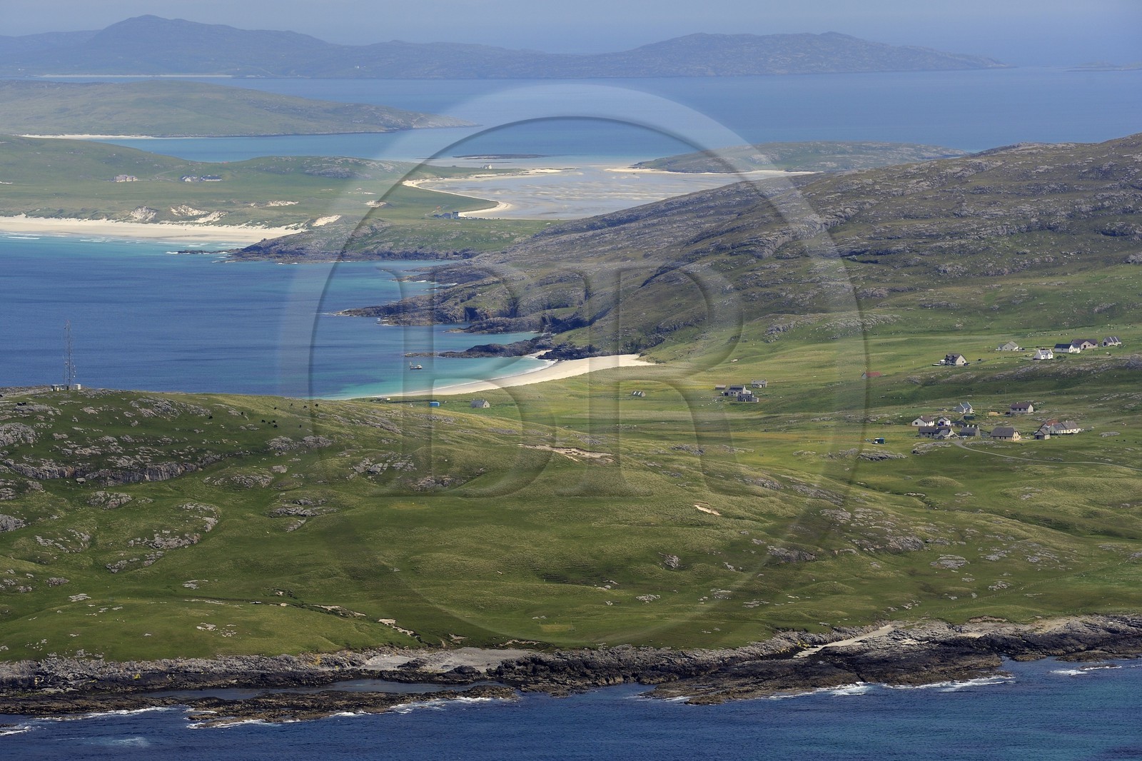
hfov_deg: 13.7
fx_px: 4757
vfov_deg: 9.1
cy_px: 380
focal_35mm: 150
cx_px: 571
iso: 200
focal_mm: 150
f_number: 8
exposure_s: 1/800
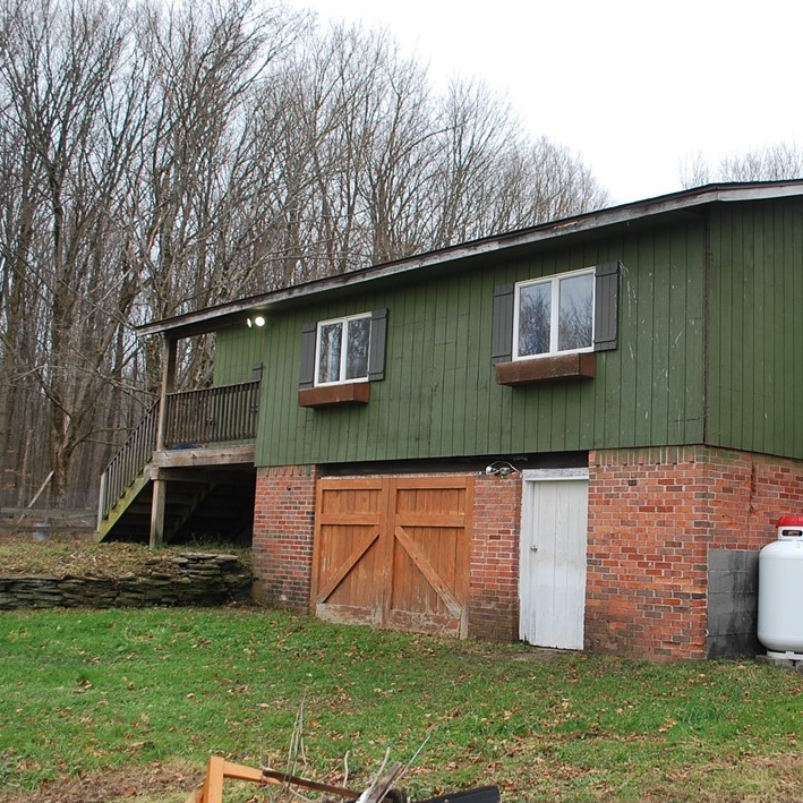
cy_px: 407
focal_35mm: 39
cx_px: 571
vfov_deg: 42.8
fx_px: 1024
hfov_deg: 41.9
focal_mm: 20
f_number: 5
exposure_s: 1/100
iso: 200
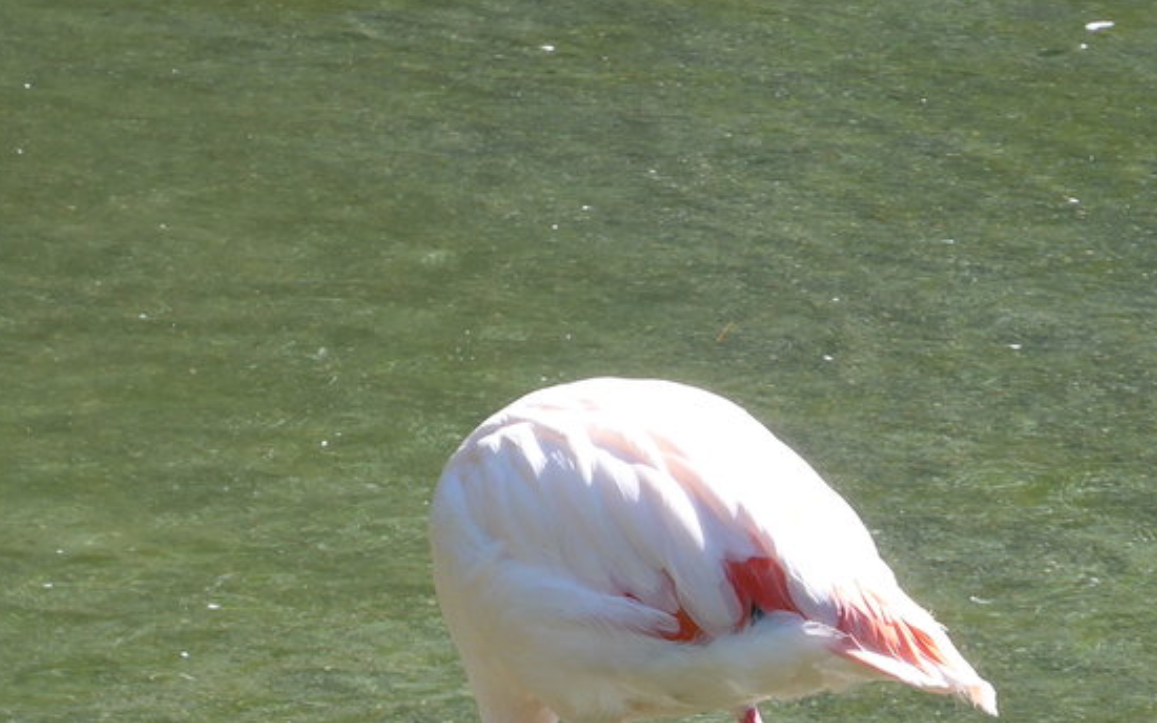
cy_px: 900
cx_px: 795
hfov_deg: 10.1
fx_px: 6560
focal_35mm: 208
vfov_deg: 6.3
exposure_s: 1/200
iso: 80
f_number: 4.6
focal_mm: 18
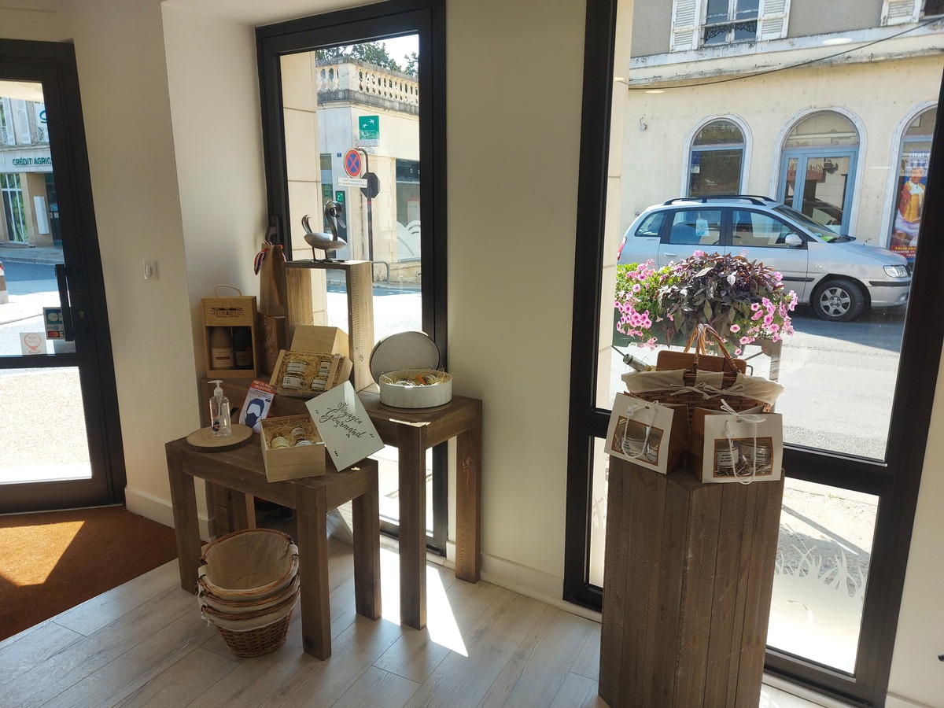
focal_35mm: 24
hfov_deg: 71.6
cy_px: 354
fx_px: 654
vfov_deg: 56.8
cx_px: 472
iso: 32
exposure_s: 1/279
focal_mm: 5.23
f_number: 1.8
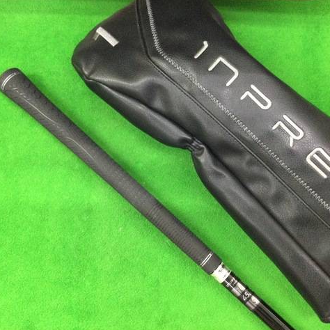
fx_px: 399
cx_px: 174
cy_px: 165
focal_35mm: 37
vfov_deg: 44.9
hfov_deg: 44.9
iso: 200
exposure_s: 1/24
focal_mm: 3.3
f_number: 2.4
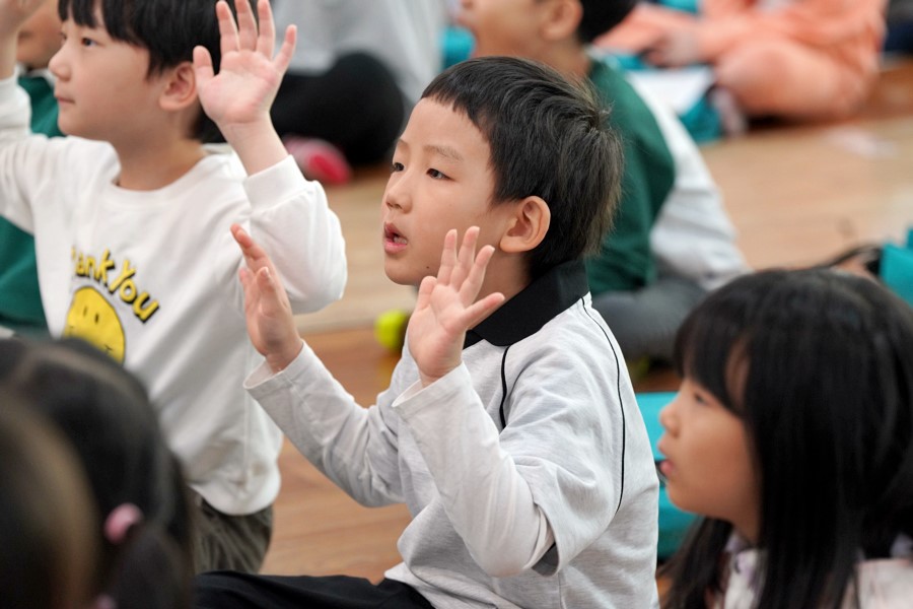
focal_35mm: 165
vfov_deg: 8.3
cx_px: 456
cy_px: 304
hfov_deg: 12.5
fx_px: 4184
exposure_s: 1/200
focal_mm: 165
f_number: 4
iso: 2000
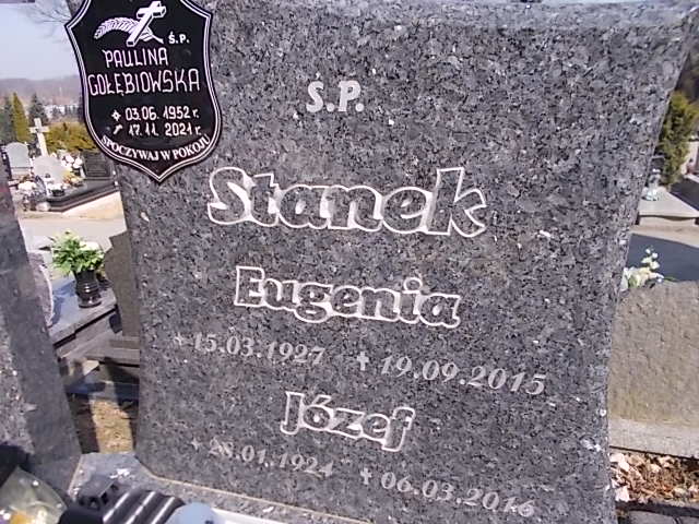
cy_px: 262
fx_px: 525
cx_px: 350
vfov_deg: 53.1
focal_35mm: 26
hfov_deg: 67.3
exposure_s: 1/100
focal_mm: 4.6
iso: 80
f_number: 8
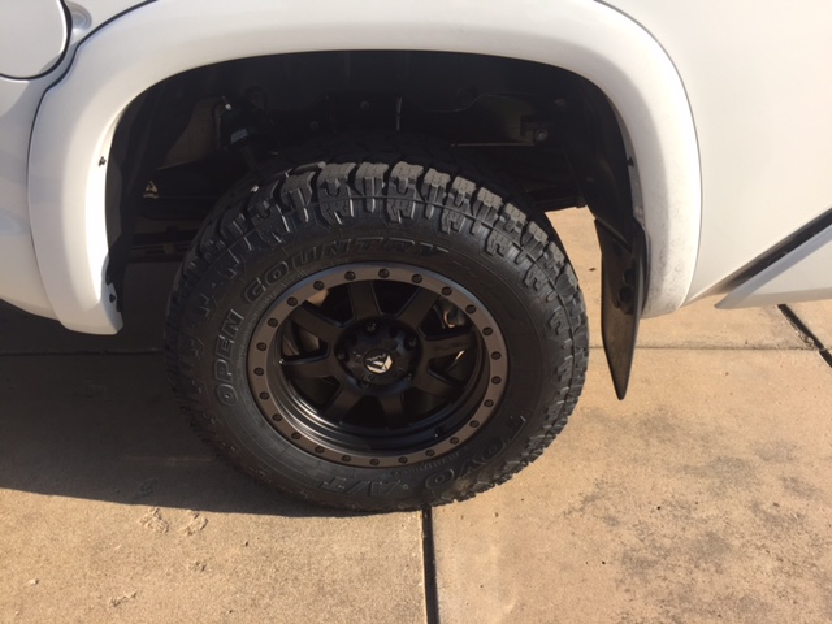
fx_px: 697
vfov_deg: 48.2
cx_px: 416
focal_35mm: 29
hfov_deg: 61.7
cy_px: 312
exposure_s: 1/719
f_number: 2.2
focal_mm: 4.15
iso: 32
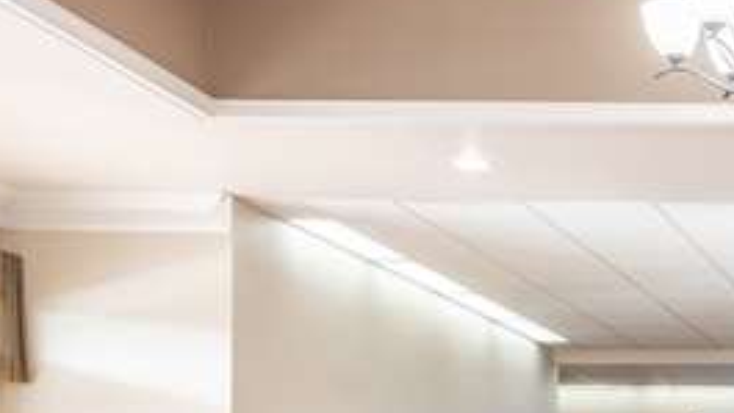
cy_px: 553
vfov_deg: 12.6
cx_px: 1035
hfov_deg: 20.3
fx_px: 1810
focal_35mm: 93
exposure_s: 1/80
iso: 200
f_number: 7.1
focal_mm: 23
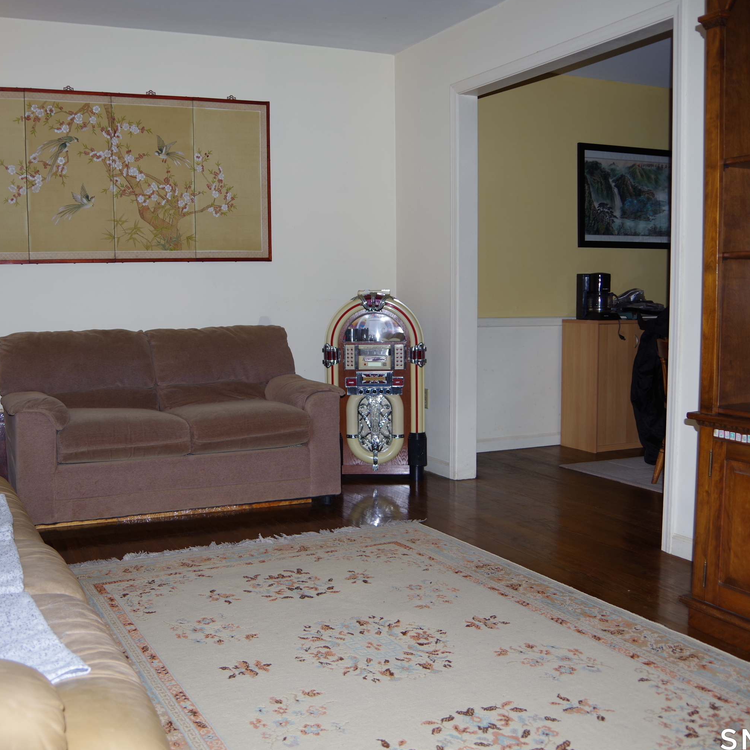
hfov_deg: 47.1
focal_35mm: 35
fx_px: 858
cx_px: 319
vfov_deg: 47.2
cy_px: 378
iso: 100
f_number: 3.5
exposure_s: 1/50
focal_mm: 18
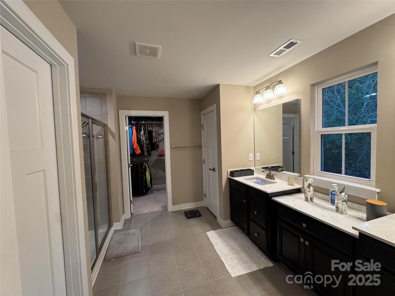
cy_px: 148
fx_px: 160
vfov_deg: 85.7
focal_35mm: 14
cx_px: 198
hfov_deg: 102.1
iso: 320
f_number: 2.2
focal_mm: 2.22
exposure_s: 1/120
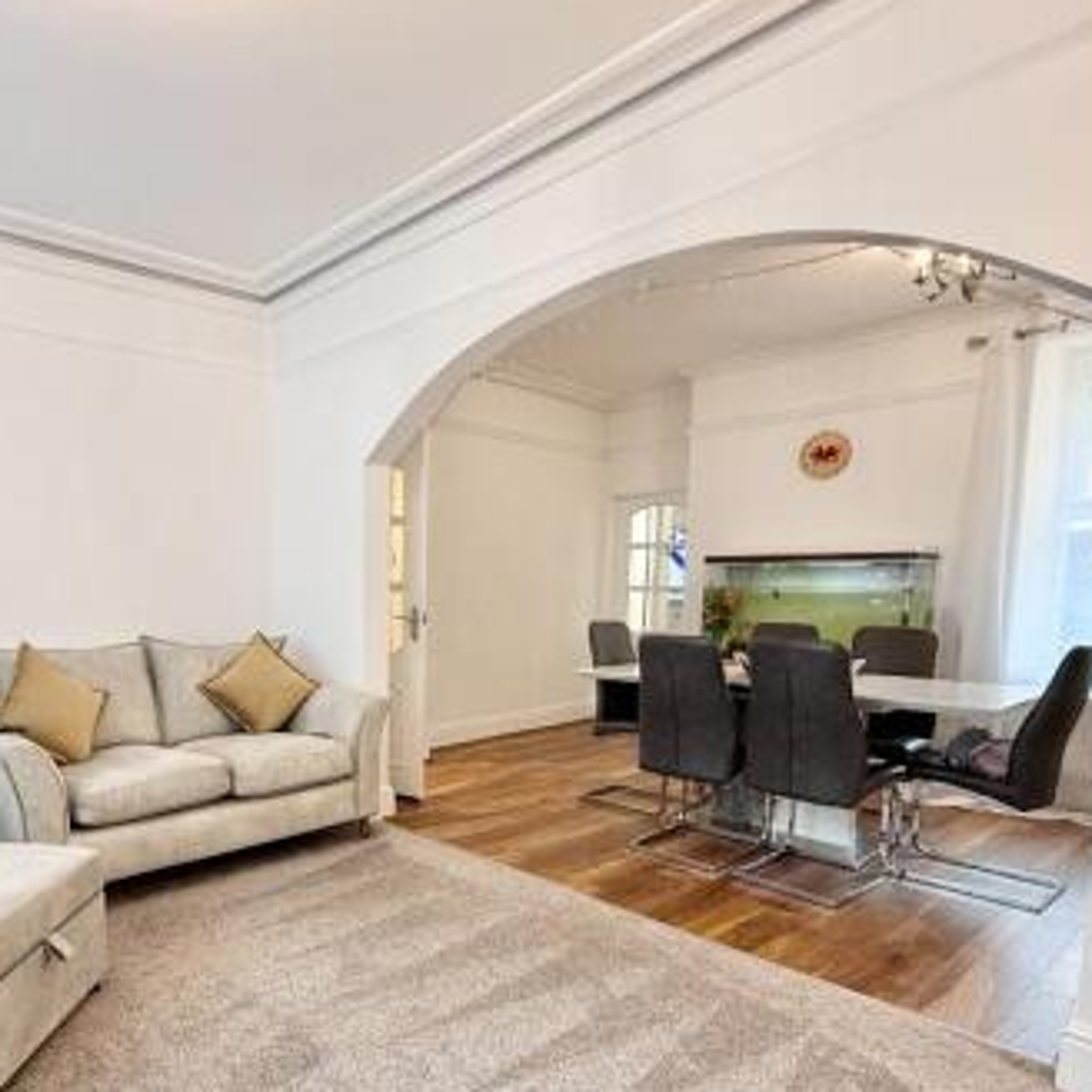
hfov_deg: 67.3
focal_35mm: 22
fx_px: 785
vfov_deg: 68.9
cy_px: 661
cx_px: 345
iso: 200
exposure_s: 1/50
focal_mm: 2.22
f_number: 2.2
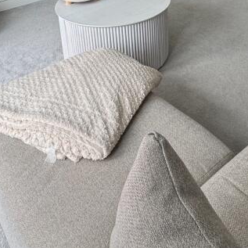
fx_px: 324
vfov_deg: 35.4
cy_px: -29
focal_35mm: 40
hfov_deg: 41.8
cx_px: 134
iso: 100
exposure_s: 1/99
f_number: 2.2
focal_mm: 2.22
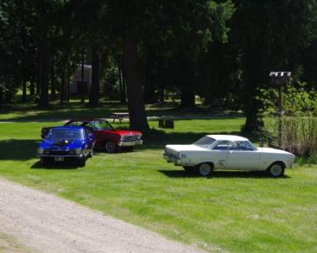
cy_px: 126
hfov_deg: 20.4
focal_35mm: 94
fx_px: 881
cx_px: 155
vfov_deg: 16.3
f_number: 11
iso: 400
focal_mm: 55
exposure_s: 1/200
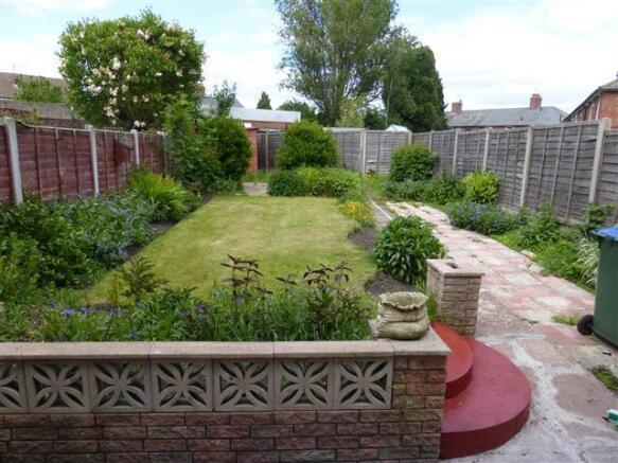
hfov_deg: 71.6
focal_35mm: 24
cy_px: 232
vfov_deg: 56.8
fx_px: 428
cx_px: 309
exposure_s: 1/320
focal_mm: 4.3
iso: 100
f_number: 4
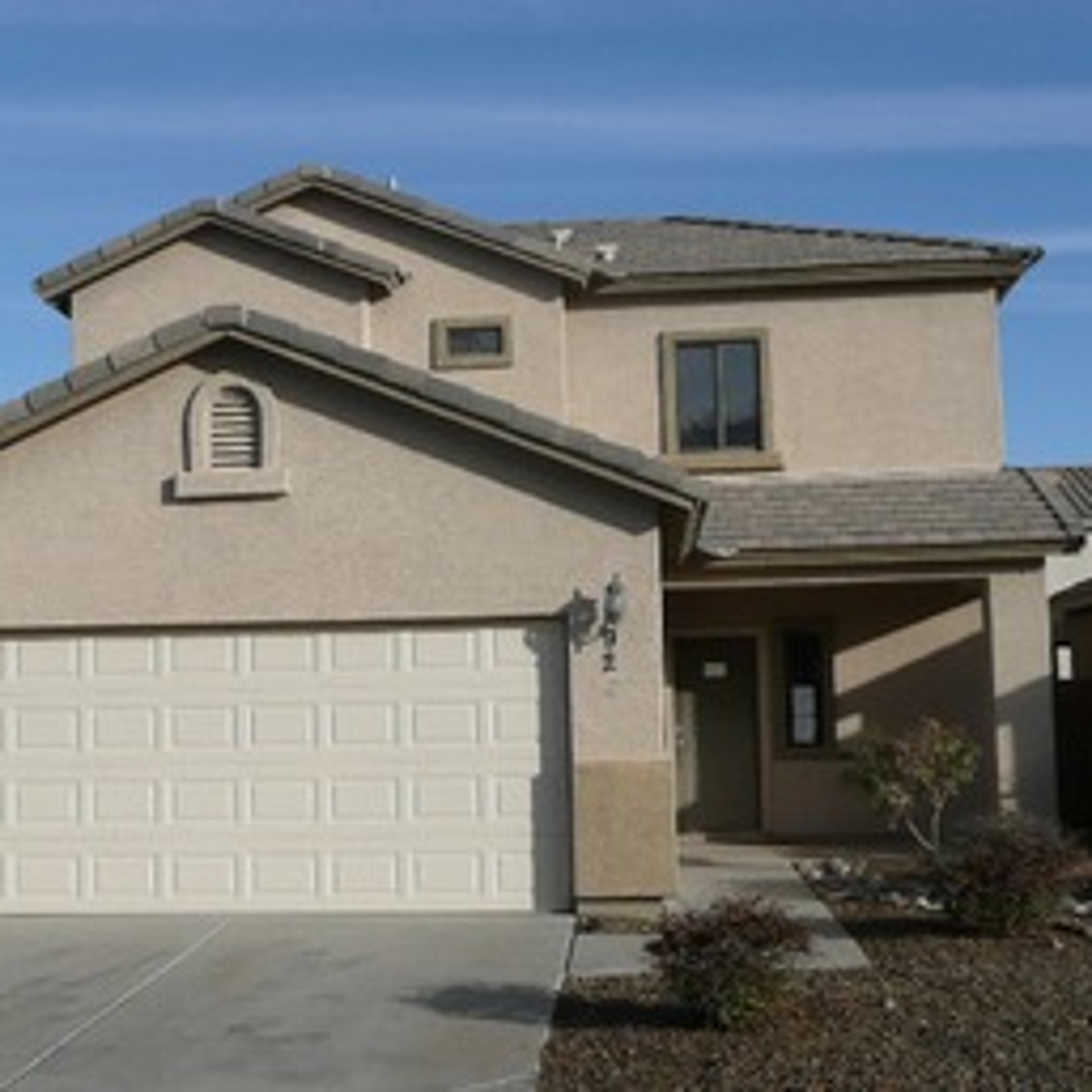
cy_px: 544
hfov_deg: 33.9
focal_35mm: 50
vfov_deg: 34.0
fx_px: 1785
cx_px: 421
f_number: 3.3
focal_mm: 4.6
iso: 100
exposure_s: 1/1300
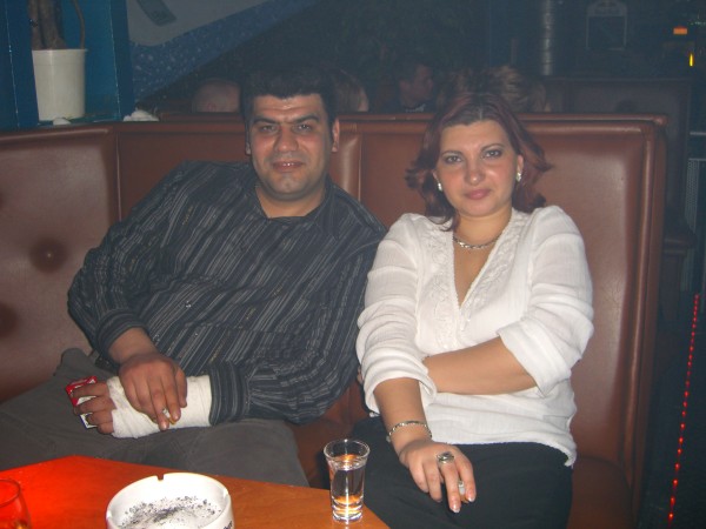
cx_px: 353
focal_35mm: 38
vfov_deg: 37.7
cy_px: 264
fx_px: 775
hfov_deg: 49.0
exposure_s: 1/60
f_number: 2.8
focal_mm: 7.9
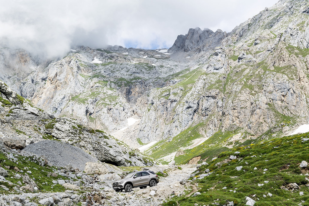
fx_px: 412
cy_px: 103
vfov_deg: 28.1
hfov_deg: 41.1
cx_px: 154
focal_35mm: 48
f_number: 11
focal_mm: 48
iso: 100
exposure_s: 1/250
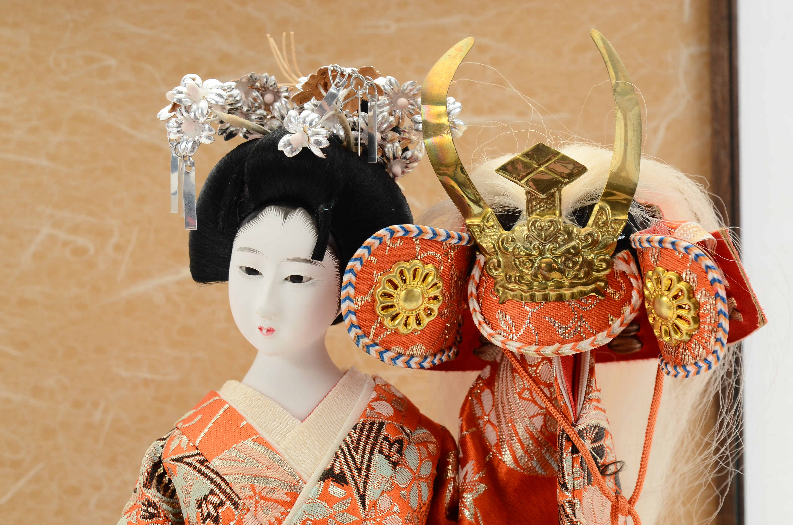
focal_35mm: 82
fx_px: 1814
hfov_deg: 24.7
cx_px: 396
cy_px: 262
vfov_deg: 16.5
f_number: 11
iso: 250
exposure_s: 1/80
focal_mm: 55
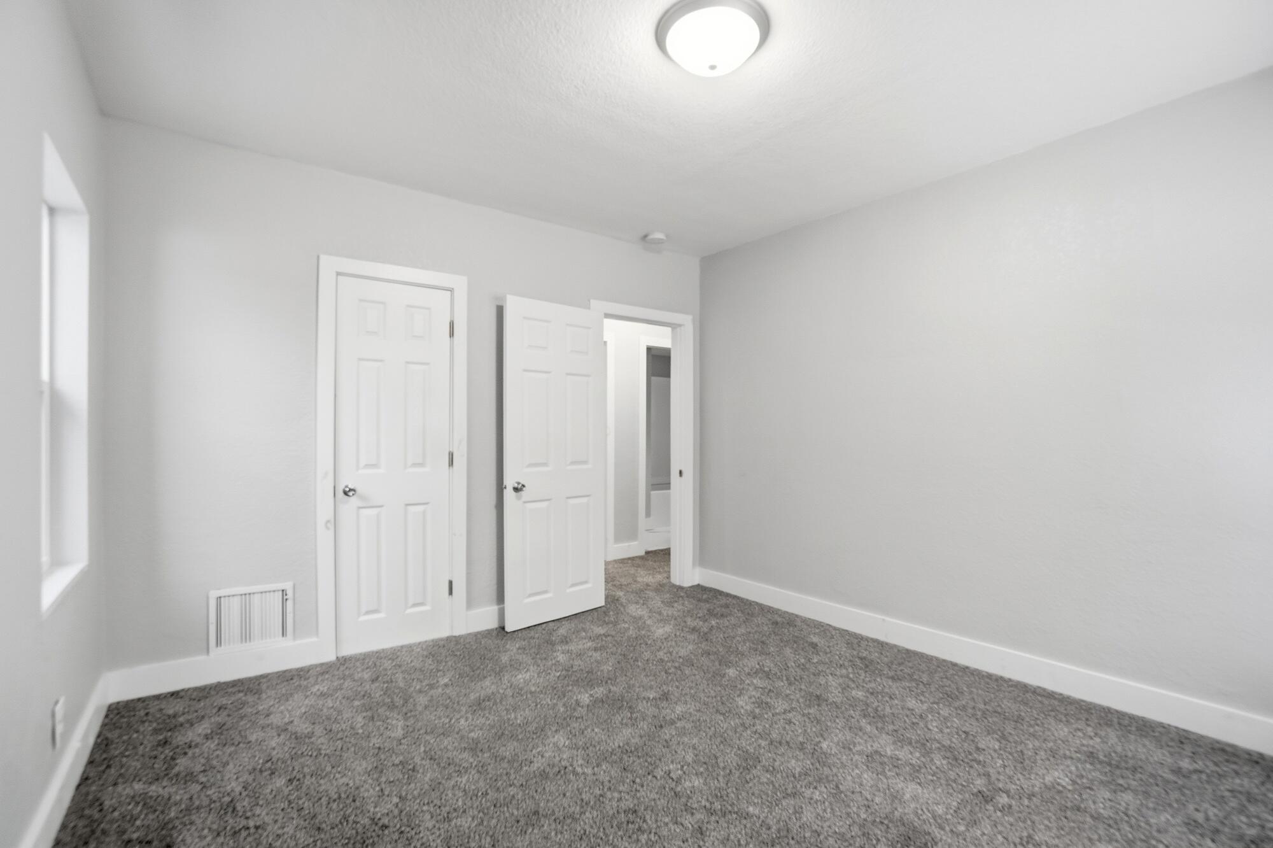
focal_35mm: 15
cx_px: 636
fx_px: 530
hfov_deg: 100.4
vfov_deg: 77.3
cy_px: 424
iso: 125
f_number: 5.6
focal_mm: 10
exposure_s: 1/250
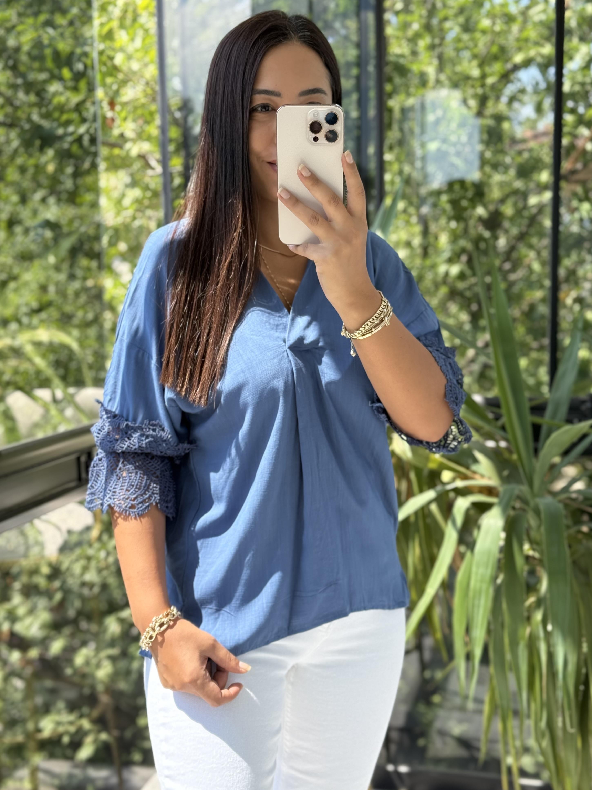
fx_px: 1140
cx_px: 295
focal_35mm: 50
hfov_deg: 29.1
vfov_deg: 38.2
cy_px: 397
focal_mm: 6.76
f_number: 1.78
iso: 100
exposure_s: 1/601
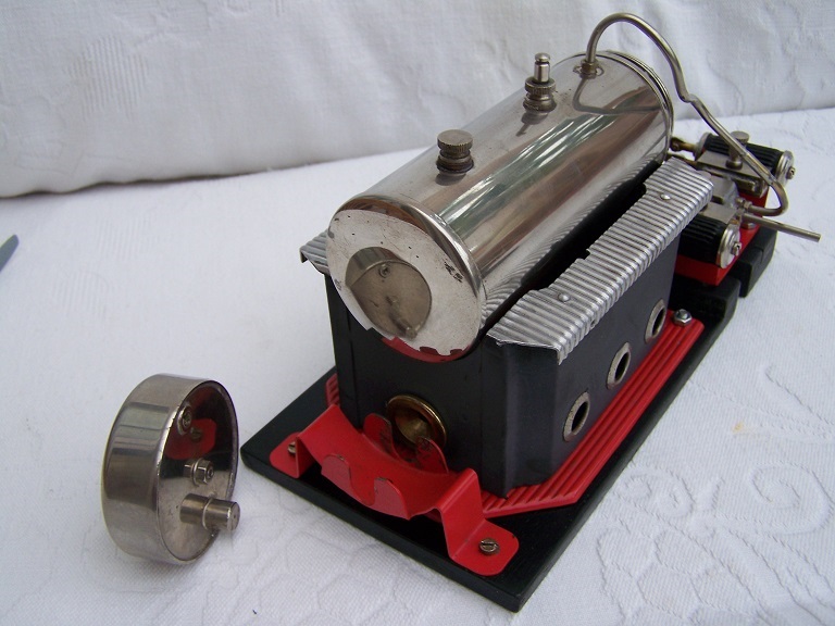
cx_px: 418
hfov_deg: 49.0
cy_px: 313
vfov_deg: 37.7
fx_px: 917
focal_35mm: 38
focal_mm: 6.3
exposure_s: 1/30
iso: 80
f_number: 2.8
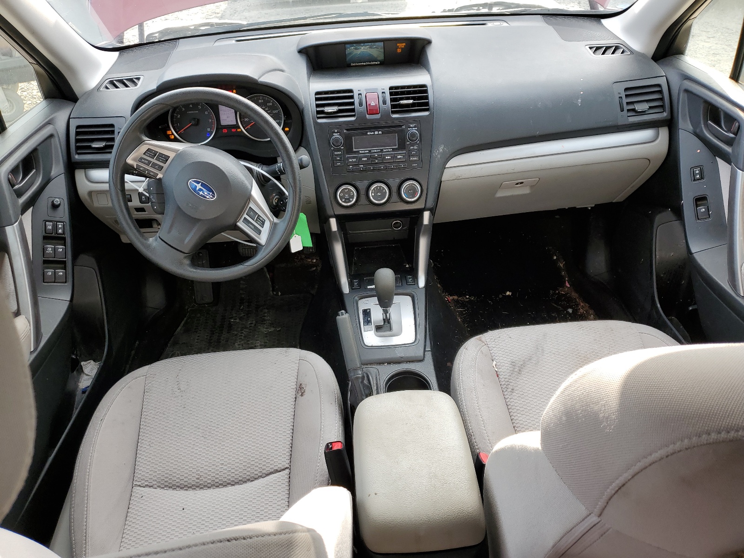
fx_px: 559
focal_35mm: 26
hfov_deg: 67.3
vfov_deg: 53.1
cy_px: 279
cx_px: 372
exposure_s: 1/294
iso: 50
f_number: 1.5
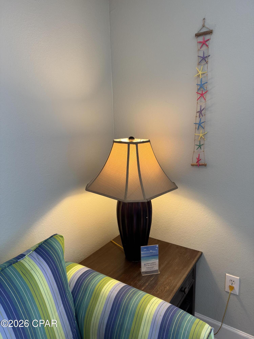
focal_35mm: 24
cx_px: 127
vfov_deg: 71.6
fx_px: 235
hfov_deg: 56.8
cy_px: 170
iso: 125
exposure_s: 1/120
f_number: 1.78
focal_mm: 6.76
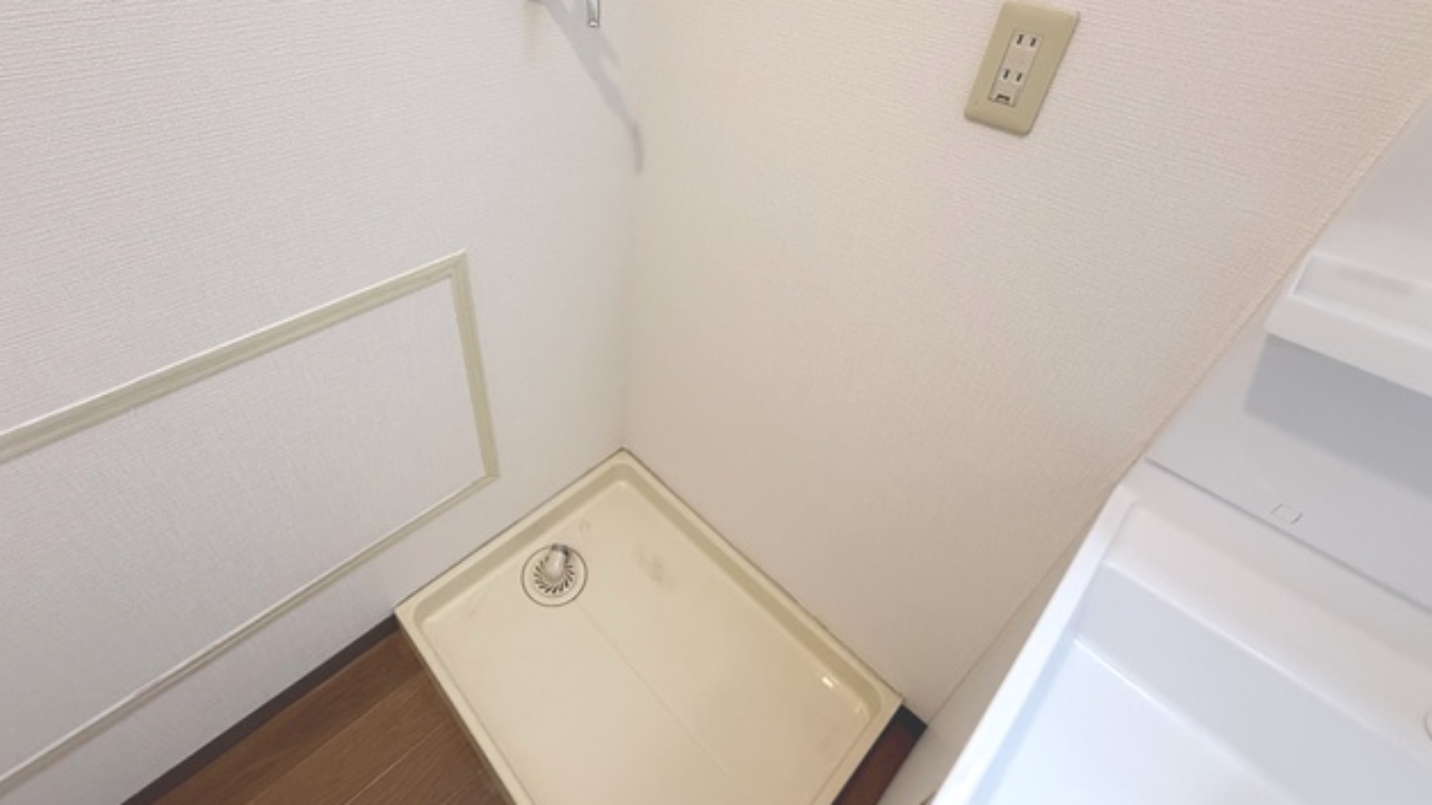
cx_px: 638
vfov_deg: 63.2
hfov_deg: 95.6
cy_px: 314
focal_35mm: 17
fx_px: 645
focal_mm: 2.22
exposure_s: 1/120
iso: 200
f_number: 2.2
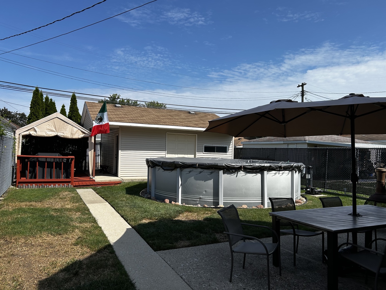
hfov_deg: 67.3
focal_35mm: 26
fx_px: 290
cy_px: 145
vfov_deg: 53.1
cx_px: 193
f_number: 1.5
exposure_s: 1/4831
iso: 50
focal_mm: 5.7
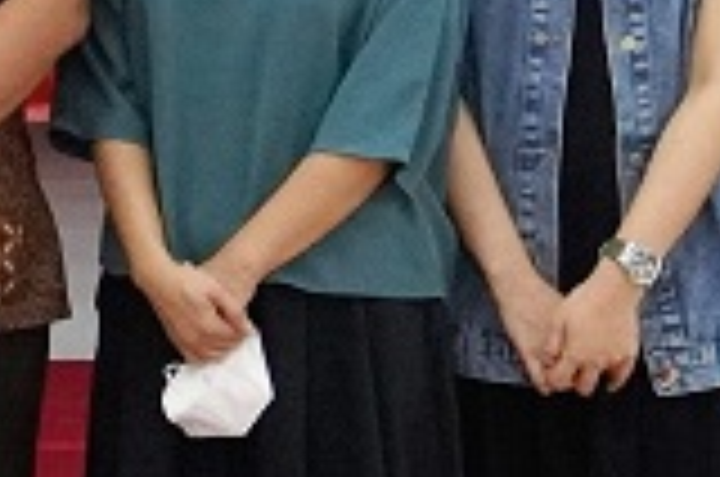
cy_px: -387
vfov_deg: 7.1
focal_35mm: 188
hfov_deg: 10.4
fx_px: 3752
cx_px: -554
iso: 5000
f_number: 4
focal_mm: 20
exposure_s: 1/160
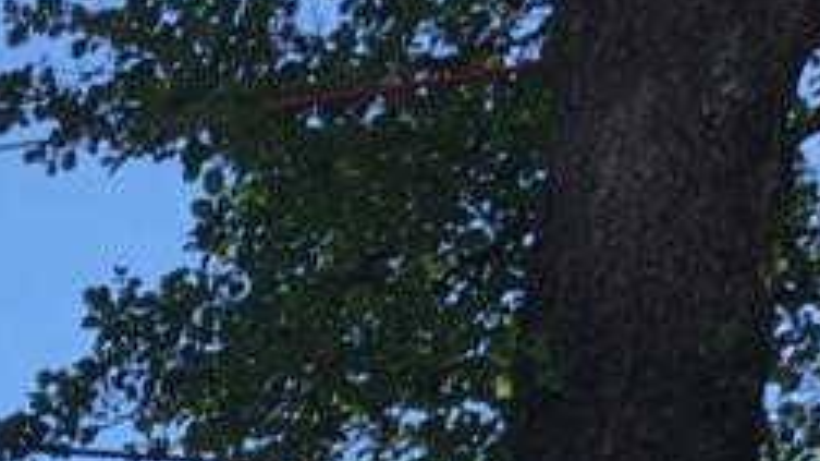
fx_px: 3913
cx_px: -199
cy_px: 1259
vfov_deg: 6.3
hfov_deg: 11.7
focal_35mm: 180
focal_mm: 3.3
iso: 25
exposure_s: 1/570
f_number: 2.4
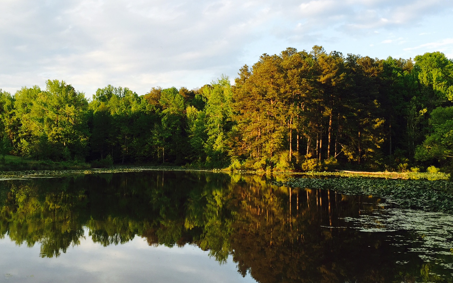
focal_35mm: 39
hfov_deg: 50.2
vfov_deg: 32.8
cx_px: 194
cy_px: 145
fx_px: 482
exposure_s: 1/172
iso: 32
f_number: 2.2
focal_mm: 4.15
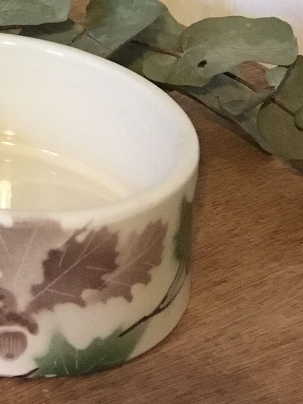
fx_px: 1412
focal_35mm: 121
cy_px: -258
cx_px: -295
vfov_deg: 14.8
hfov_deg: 11.2
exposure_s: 1/17
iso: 200
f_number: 2.2
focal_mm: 4.15
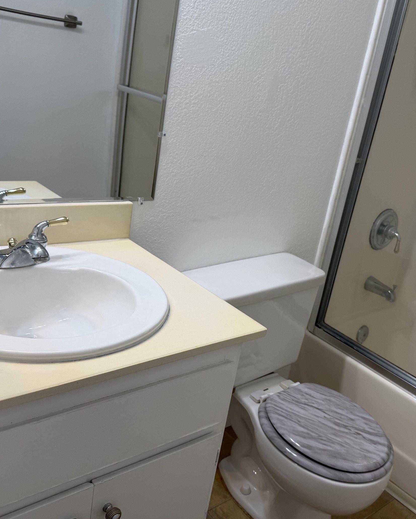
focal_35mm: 35
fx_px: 539
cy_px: 265
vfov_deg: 51.5
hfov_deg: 42.1
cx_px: 246
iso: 64
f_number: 1.78
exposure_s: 1/120
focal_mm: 6.76
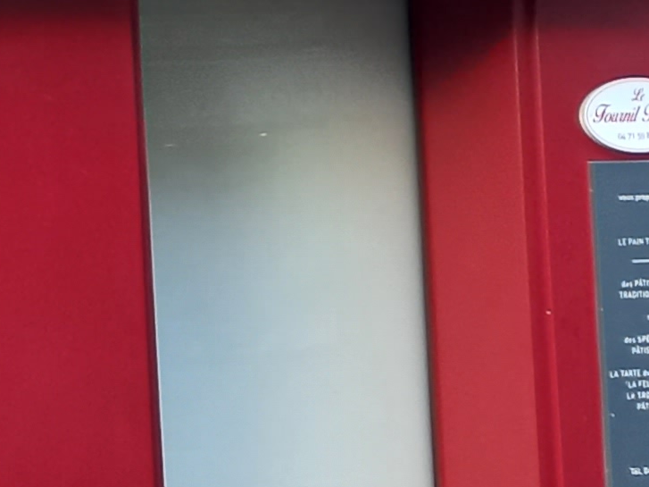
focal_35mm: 159
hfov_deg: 11.2
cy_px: 77
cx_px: -692
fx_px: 2981
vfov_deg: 9.3
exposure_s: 1/50
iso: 40
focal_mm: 4.6
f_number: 1.8
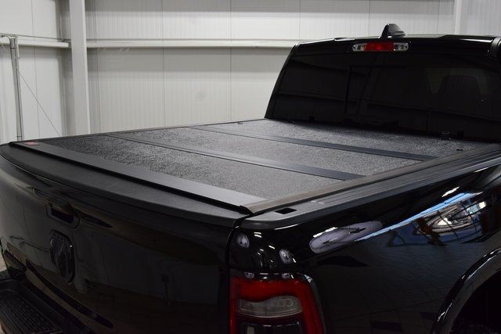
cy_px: 167
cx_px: 250
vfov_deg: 36.9
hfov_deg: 53.1
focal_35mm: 36
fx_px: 501
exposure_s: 1/60
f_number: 8
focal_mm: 24
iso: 1400
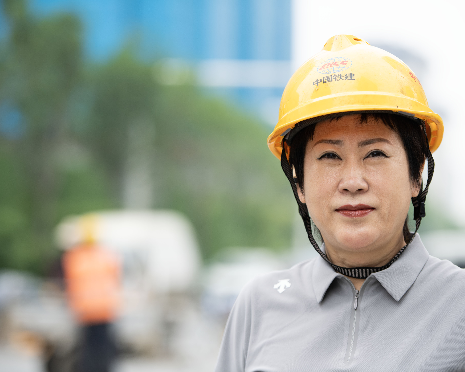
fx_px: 1940
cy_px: 186
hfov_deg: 13.7
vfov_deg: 10.9
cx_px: 259
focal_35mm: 141
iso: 200
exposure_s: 1/800
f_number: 2.8
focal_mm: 125
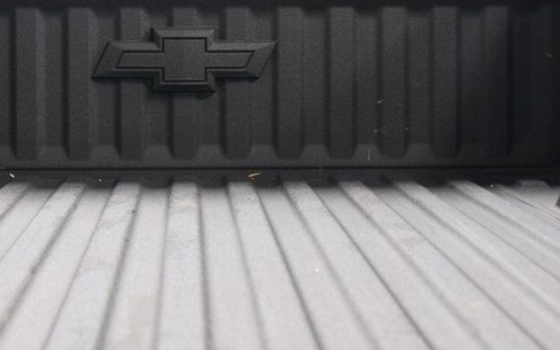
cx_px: 190
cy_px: 15
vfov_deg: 16.6
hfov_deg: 26.7
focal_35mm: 77
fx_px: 1175
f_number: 2.8
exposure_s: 1/60
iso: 1600
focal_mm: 24
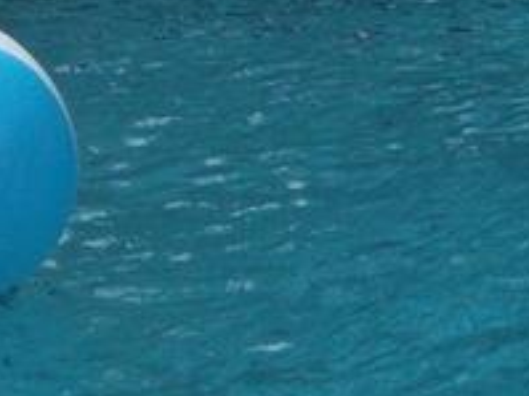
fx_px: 4551
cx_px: 758
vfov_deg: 5.0
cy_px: -3
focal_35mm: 298
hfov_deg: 6.6
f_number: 4.9
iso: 80
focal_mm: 10.3
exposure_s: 1/160
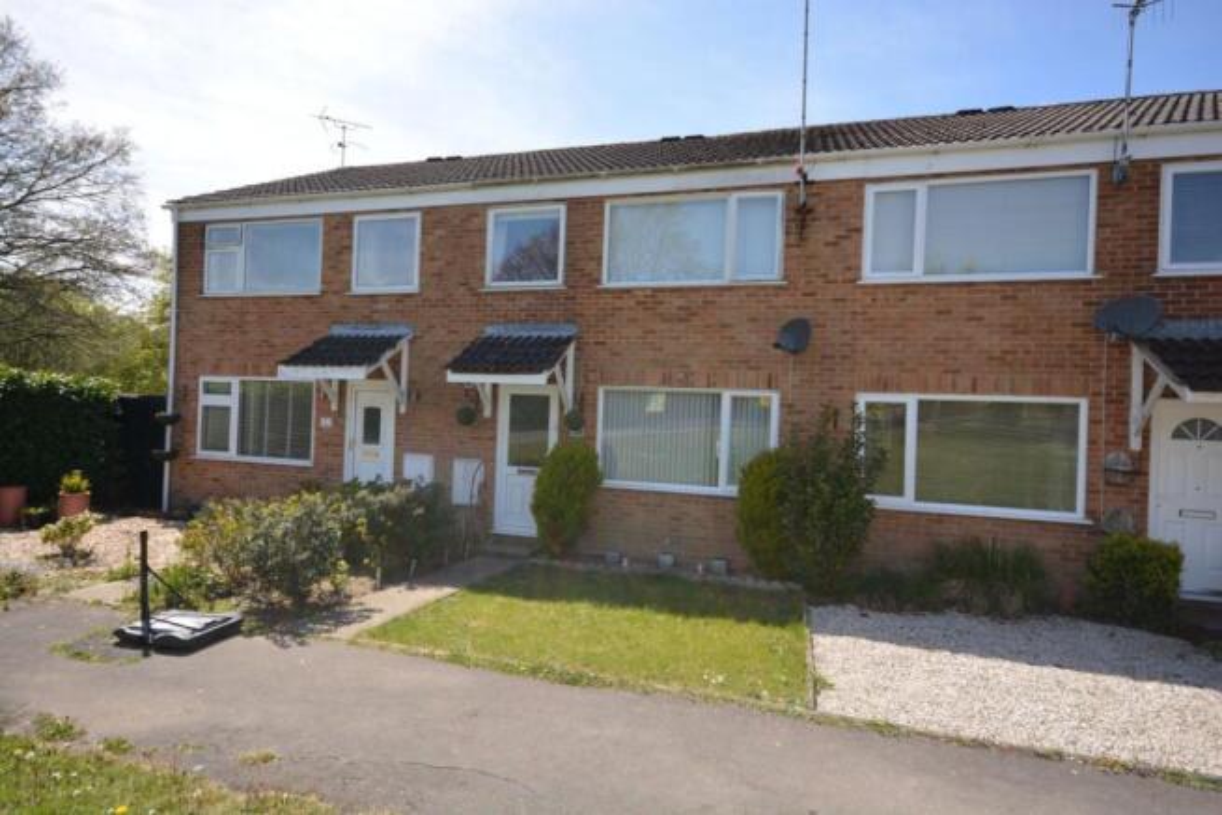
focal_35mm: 20
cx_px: 611
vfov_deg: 63.2
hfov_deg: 85.4
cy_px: 408
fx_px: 662
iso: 100
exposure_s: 1/200
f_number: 8
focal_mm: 13
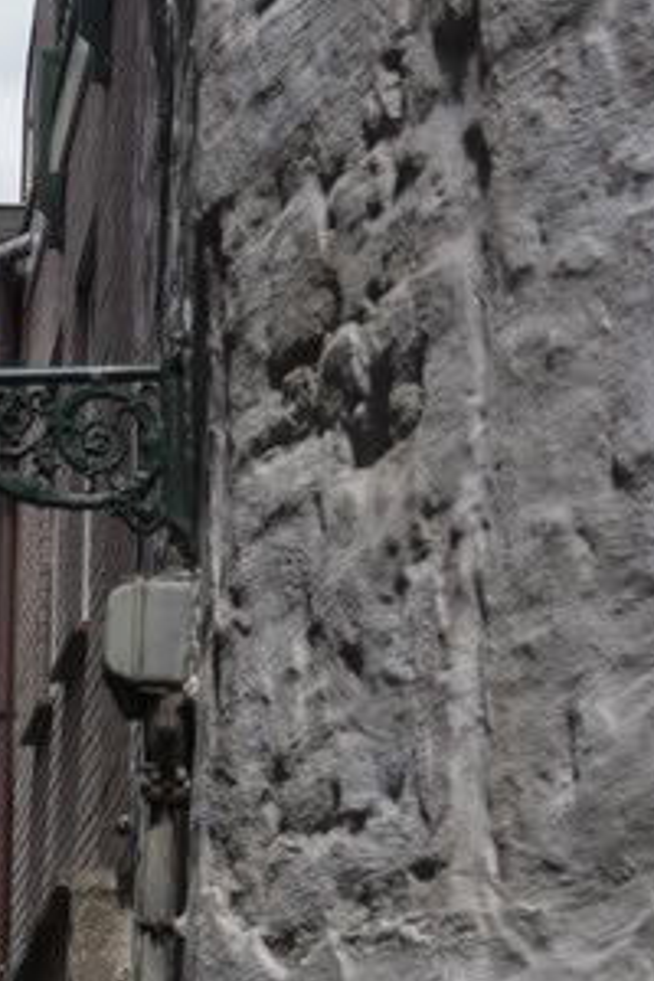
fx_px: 4584
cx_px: -49
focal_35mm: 168
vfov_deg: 12.1
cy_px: 875
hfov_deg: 8.1
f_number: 6.3
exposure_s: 1/160
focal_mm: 45
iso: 100
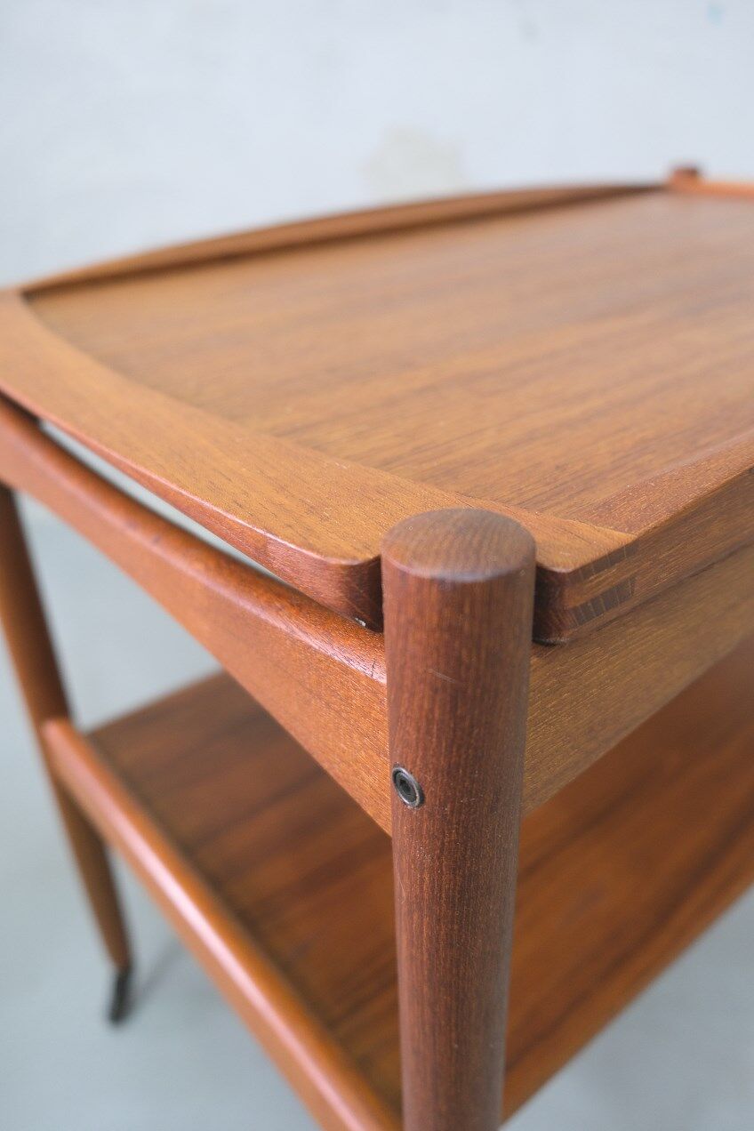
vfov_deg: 67.4
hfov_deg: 47.9
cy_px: 566
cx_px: 377
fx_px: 848
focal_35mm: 27
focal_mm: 18
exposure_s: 1/26
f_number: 2.8
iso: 640
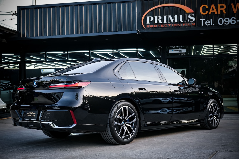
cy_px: 80
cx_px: 120
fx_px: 325
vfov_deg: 27.5
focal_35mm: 49
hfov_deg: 40.3
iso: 400
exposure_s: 1/250
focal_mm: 32.9
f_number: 3.6
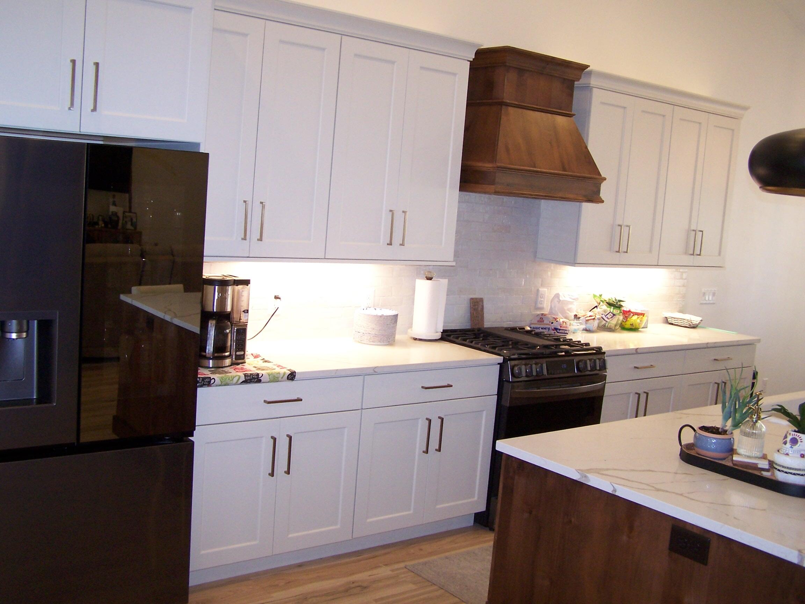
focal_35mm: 38
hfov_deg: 49.0
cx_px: 402
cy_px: 302
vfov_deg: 37.7
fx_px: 884
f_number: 2.8
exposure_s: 1/60
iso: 140
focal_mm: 6.3
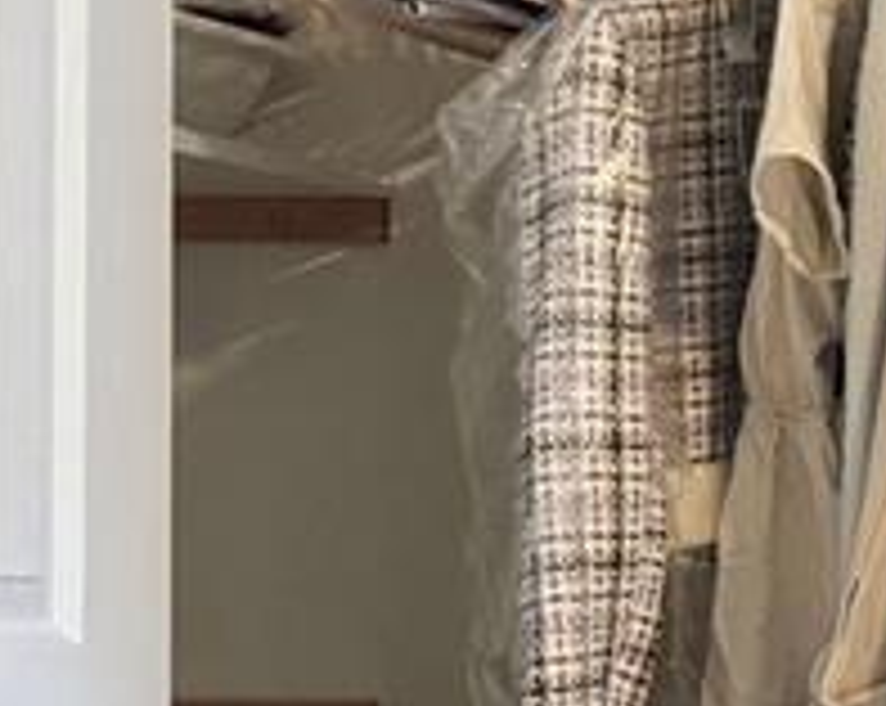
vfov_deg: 12.5
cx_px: 1889
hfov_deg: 13.2
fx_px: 3194
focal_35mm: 122
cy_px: 607
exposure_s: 1/60
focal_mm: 6.76
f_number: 1.78
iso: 500
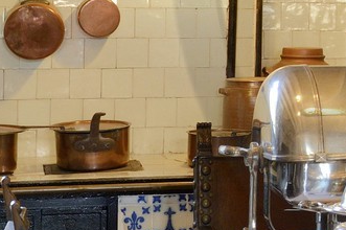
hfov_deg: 11.1
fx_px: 1671
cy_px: -54
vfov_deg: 7.8
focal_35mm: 174
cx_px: 596
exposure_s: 1/13
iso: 1600
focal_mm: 36
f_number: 6.3
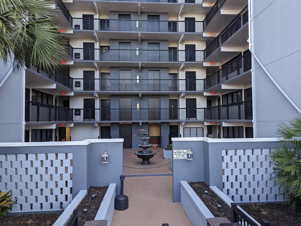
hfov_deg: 71.5
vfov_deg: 56.9
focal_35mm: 24
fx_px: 209
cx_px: 150
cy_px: 113
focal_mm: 6.81
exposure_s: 1/205
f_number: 1.85
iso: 53
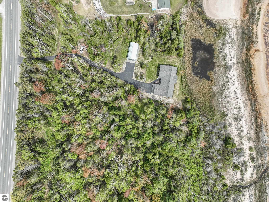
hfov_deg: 71.6
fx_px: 186
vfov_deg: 56.8
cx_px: 134
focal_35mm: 24
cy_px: 101
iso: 100
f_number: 2.8
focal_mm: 12.29
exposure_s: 1/320
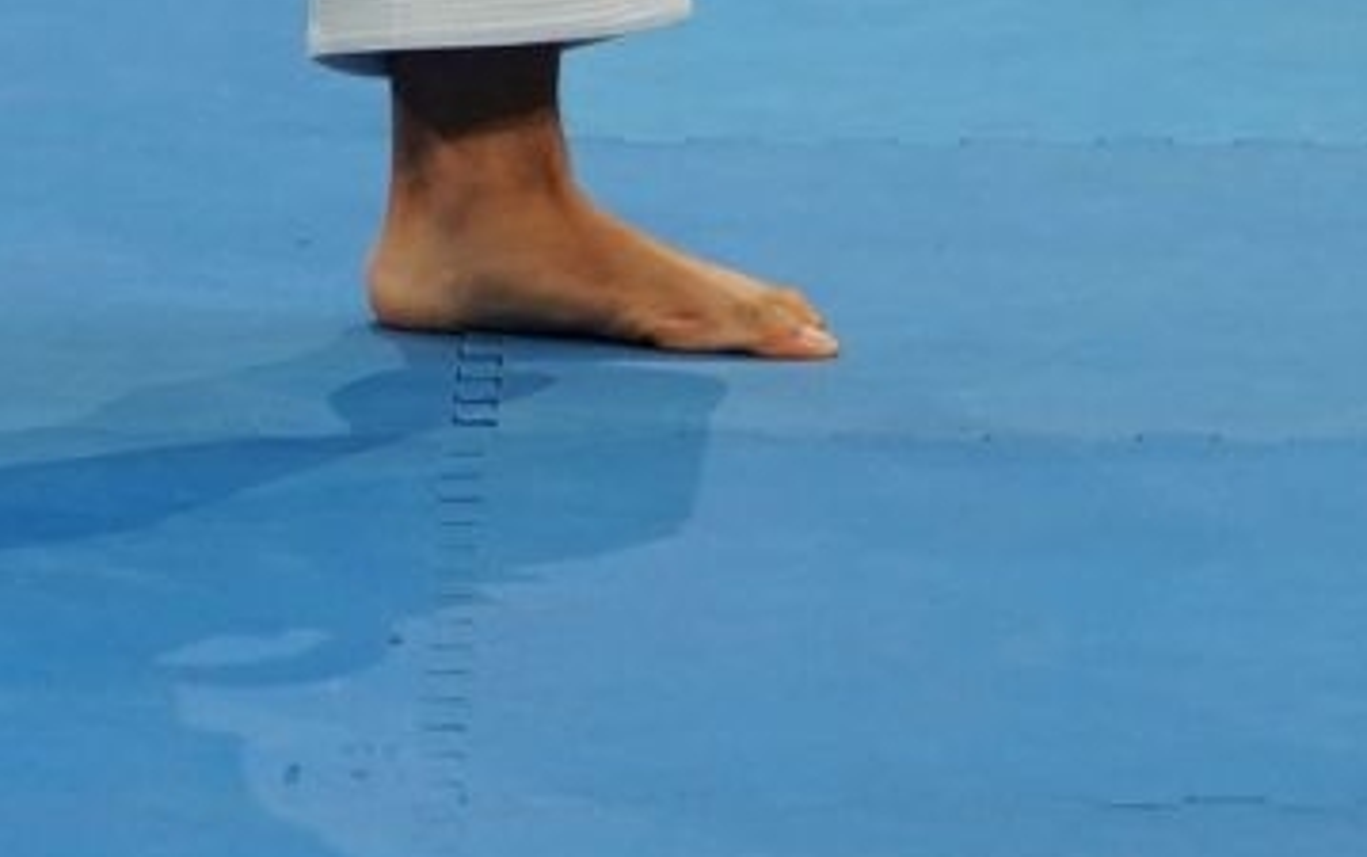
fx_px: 19984
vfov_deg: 2.4
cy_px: -1341
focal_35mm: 536
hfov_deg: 3.9
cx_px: -487
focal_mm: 70
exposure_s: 1/500
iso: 640
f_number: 2.8
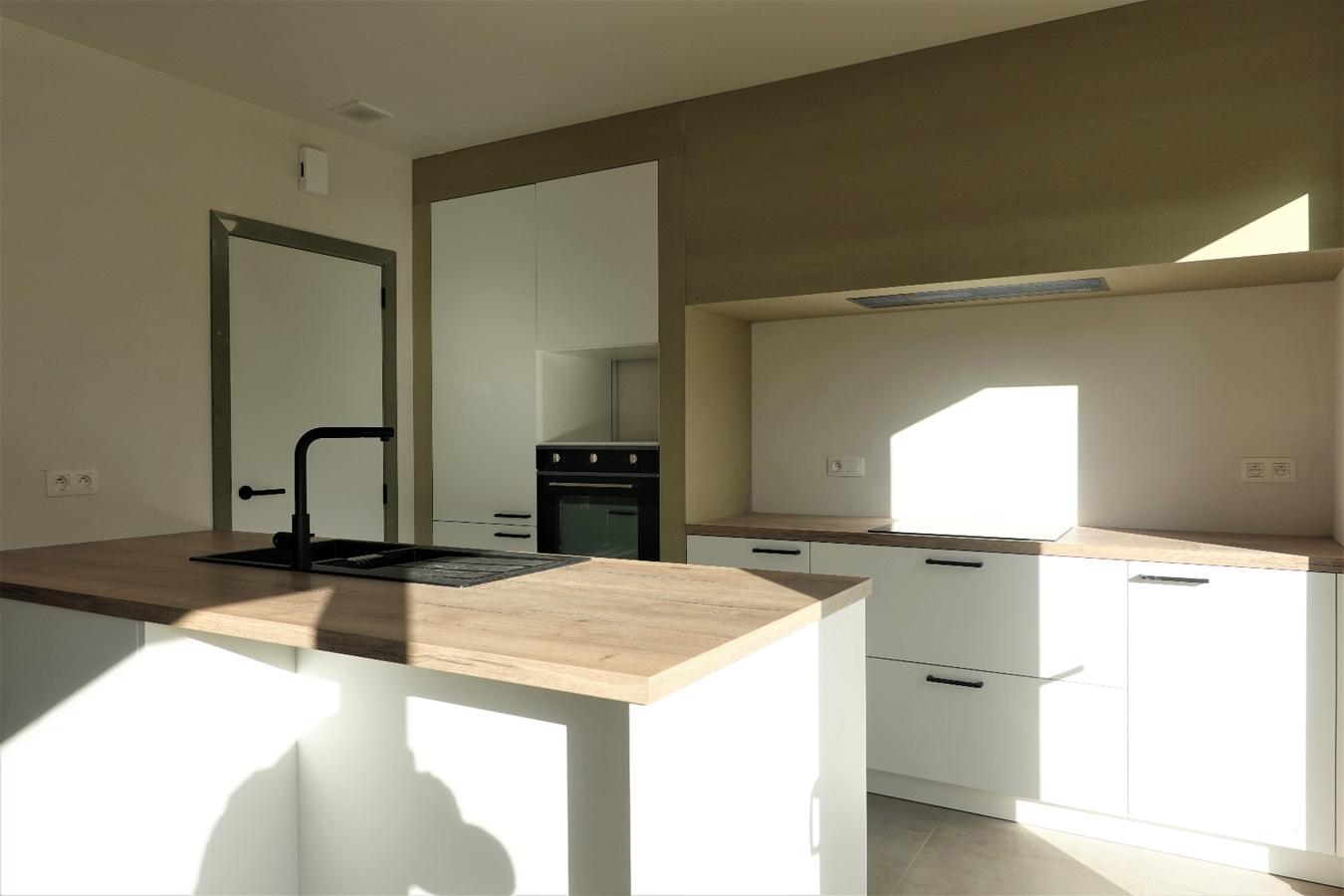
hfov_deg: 73.7
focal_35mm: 24
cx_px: 672
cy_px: 448
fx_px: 896
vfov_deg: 53.1
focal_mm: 9
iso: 125
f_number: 4
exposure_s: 1/400
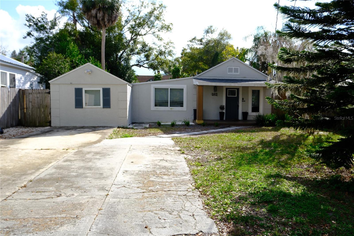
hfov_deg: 65.5
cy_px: 118
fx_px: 275
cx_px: 177
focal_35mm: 28
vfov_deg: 46.4
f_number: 4
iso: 160
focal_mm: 18.6
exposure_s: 1/640
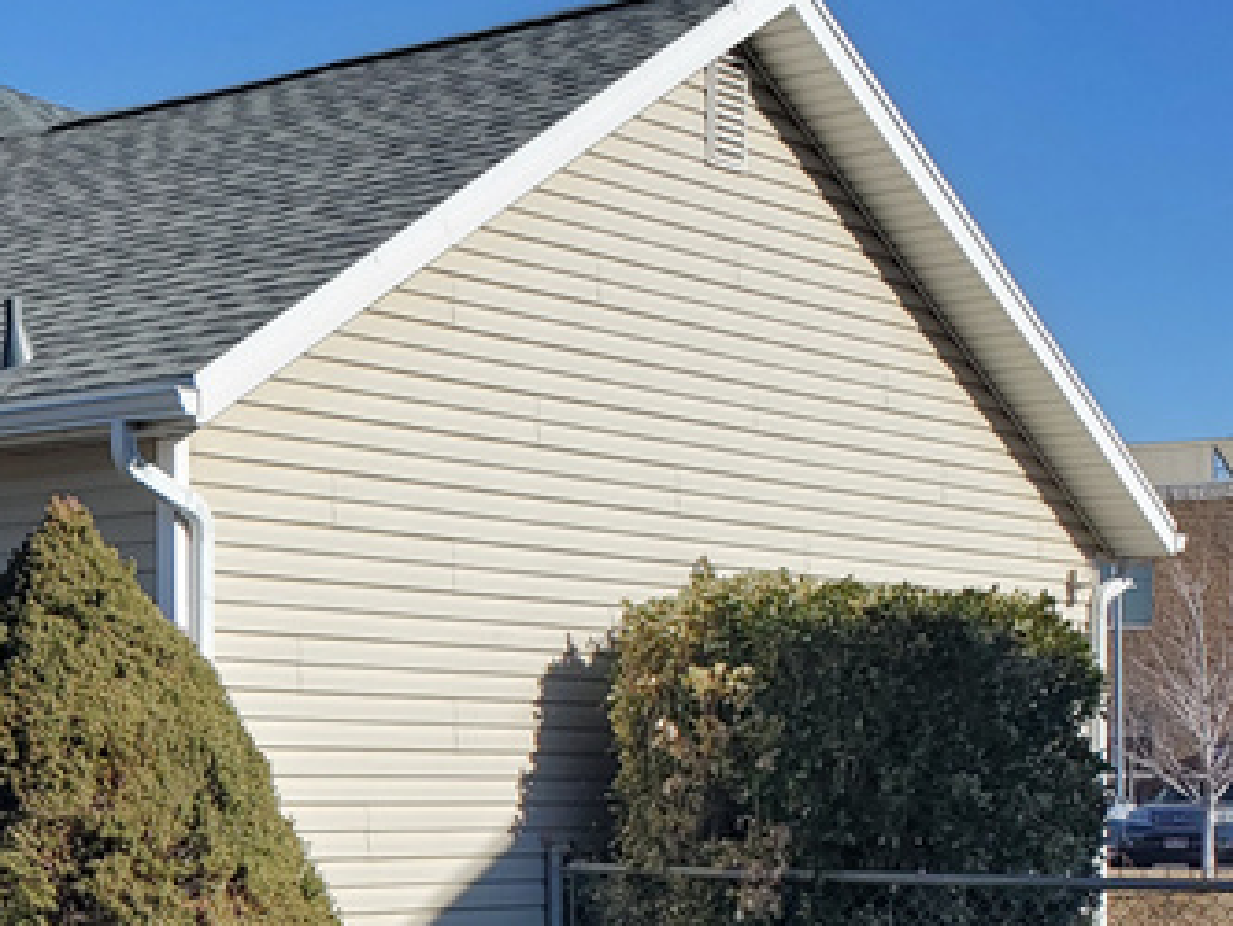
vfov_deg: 18.2
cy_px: 767
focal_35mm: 80
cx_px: -585
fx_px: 2851
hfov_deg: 20.9
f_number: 2.4
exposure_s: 1/1930
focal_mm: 4.3
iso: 50
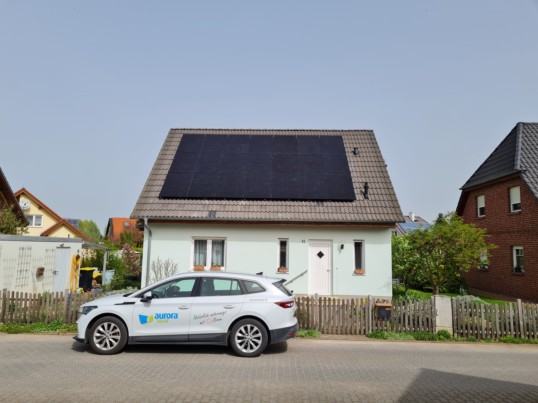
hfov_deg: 67.3
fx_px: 404
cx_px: 269
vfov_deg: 53.1
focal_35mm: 26
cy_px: 202
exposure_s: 1/3144
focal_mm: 5.4
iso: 50
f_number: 1.8
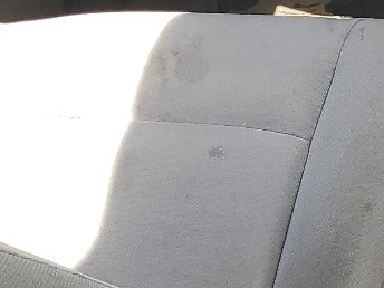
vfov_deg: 12.1
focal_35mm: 121
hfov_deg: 14.3
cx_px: 699
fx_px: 1342
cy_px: 2
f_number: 1.5
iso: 50
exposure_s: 1/286
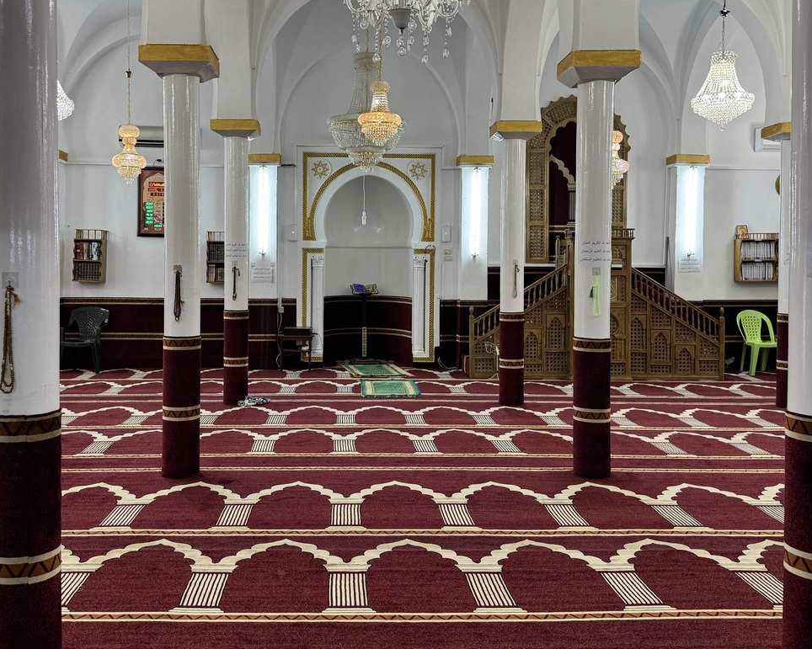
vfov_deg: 42.1
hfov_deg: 51.4
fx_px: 841
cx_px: 365
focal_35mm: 35
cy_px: 271
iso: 160
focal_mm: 6.86
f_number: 1.78
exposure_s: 1/100
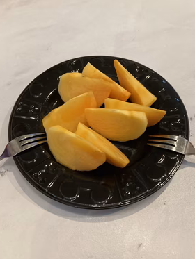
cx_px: 95
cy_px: 124
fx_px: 225
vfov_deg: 59.9
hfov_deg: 46.8
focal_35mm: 30
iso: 200
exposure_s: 1/50
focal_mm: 3.99
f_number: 1.8
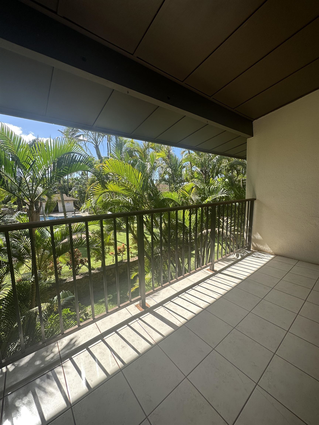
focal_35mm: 14
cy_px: 212
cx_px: 160
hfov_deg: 85.7
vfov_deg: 102.1
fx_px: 172
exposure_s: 1/673
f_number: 2.2
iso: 40
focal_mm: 2.22
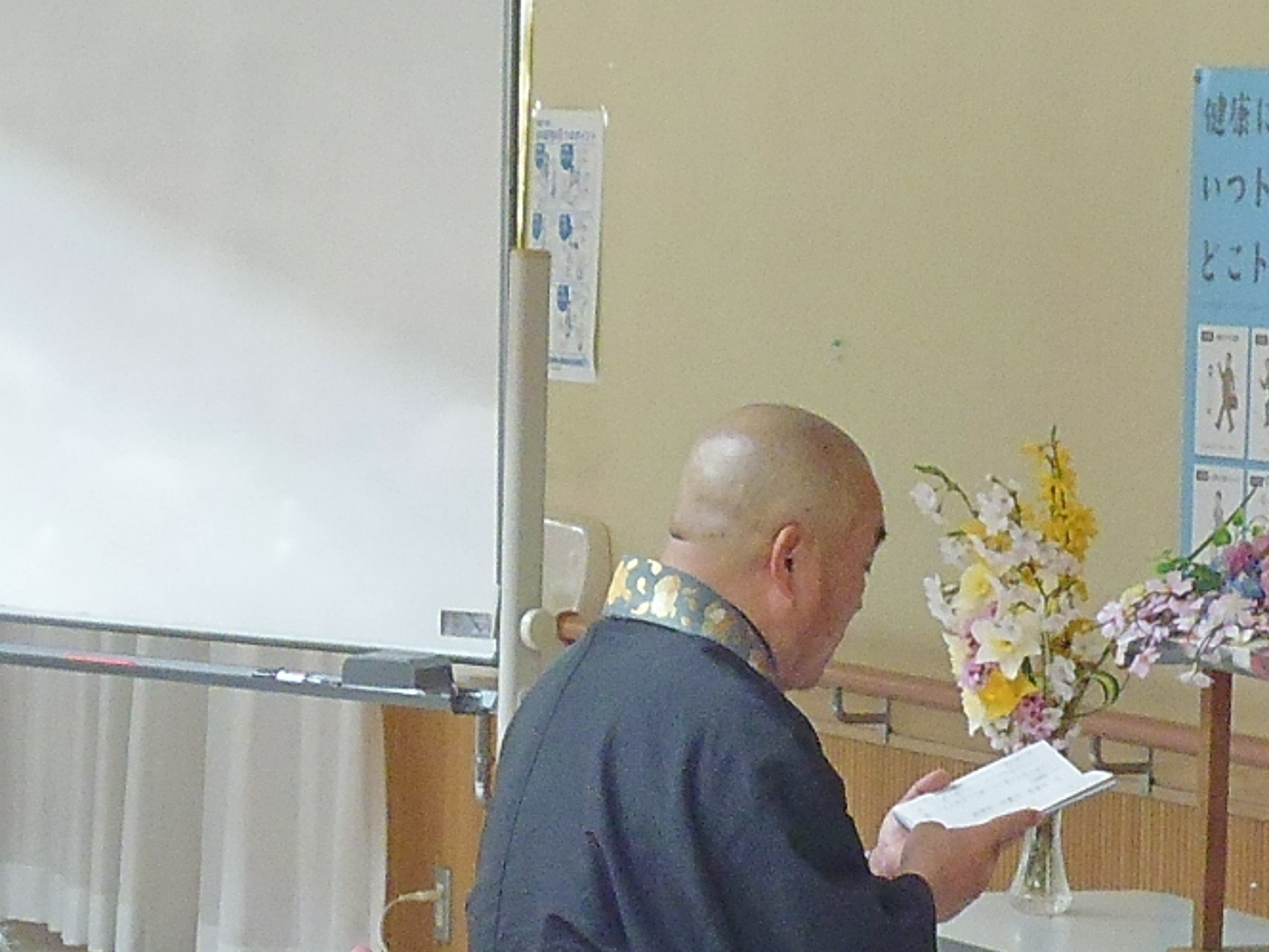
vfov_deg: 6.4
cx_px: 908
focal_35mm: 231
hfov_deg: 8.6
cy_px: 355
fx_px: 8470
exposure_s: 1/25
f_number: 4.5
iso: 400
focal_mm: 10.6
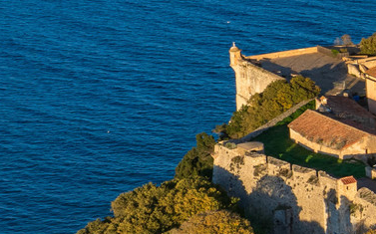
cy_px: 79
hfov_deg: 16.4
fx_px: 1106
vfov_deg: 12.1
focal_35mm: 108
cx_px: 666
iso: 100
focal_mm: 12.3
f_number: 9
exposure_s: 1/160
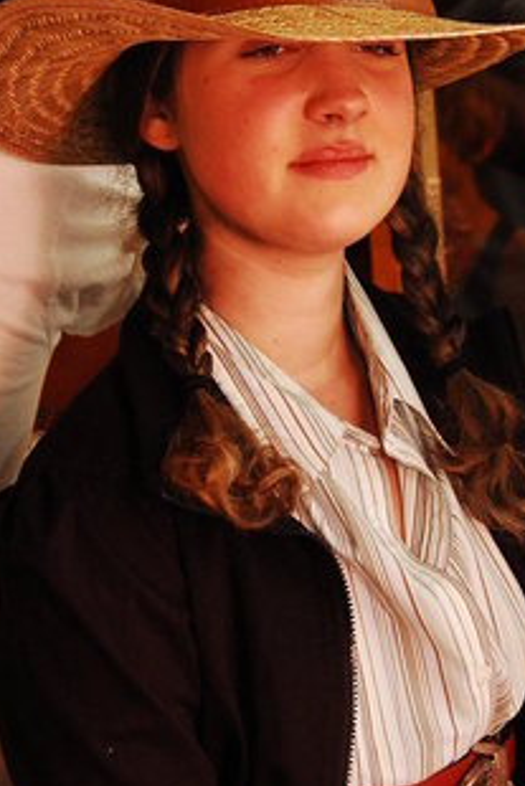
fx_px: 2163
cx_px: 335
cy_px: 416
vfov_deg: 20.6
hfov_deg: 13.8
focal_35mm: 99
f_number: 5.6
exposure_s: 1/60
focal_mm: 32
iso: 800
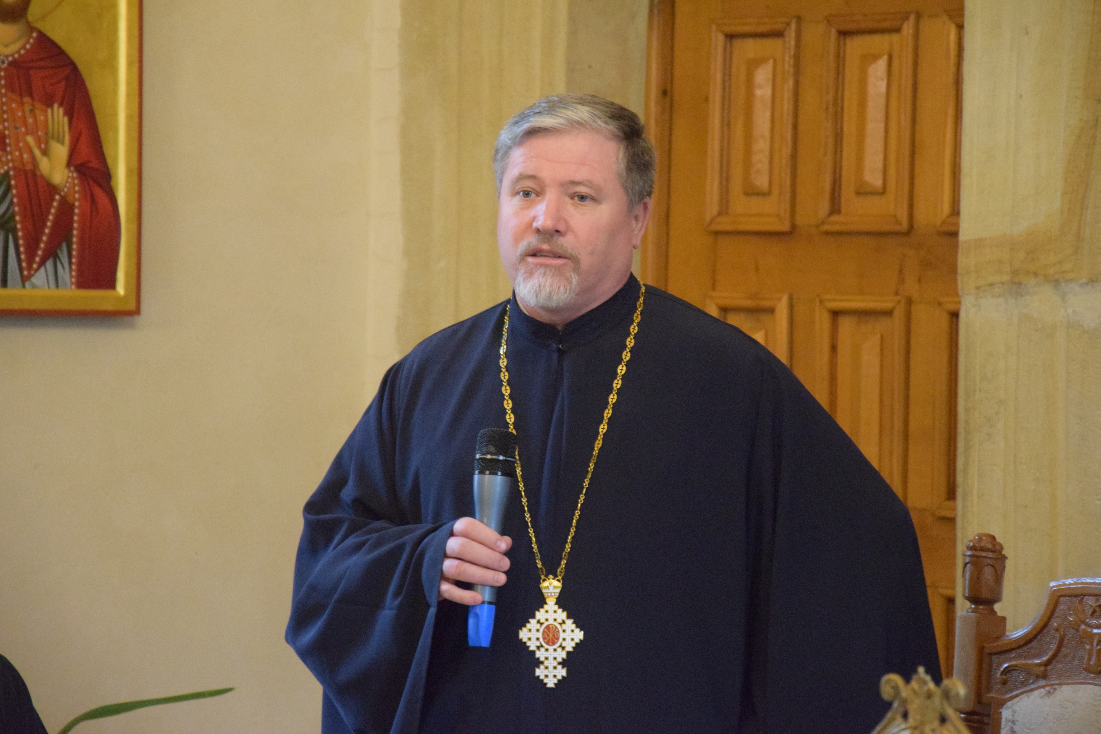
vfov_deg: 8.7
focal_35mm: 158
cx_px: 550
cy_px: 367
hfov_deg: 13.0
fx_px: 4816
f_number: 5.6
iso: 6400
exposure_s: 1/60
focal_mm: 105
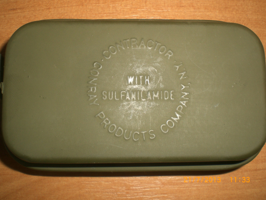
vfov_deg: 37.7
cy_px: 100
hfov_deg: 49.0
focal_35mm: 38
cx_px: 133
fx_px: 292
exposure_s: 1/60
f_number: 4.4
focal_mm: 6.3
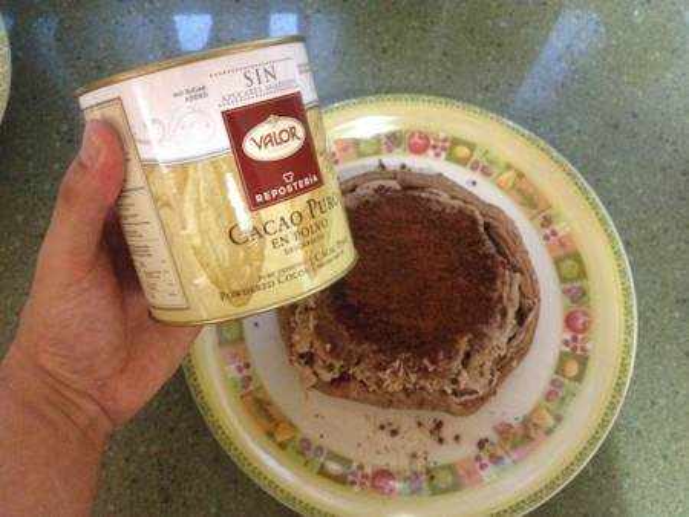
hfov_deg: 52.6
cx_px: 344
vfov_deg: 40.7
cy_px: 258
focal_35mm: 35
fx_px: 697
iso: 640
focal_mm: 4.28
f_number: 2.4
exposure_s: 1/17
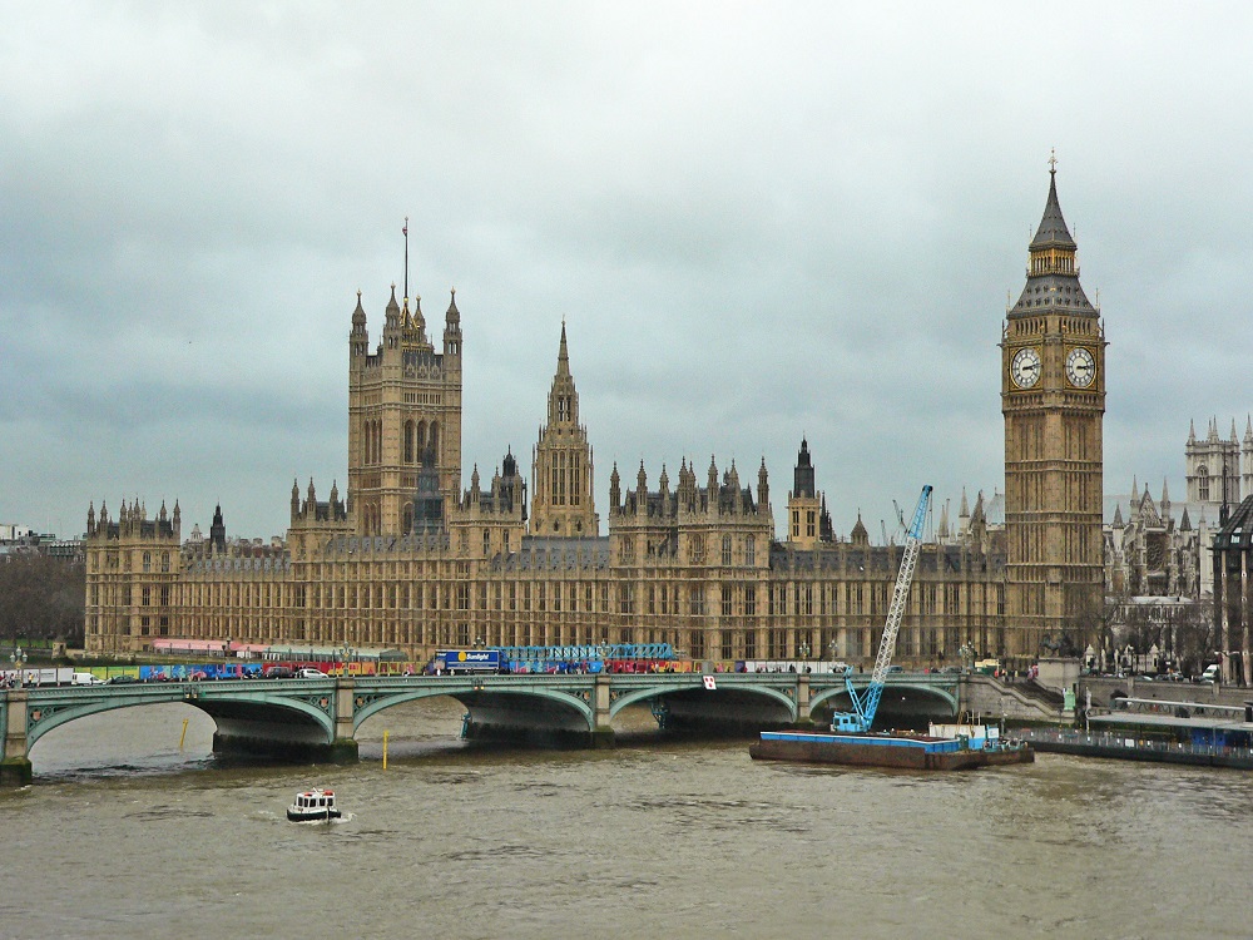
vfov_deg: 23.7
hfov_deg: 31.2
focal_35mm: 62
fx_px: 2244
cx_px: 626
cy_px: 470
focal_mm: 10.4
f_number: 2.8
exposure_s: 1/640
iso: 100
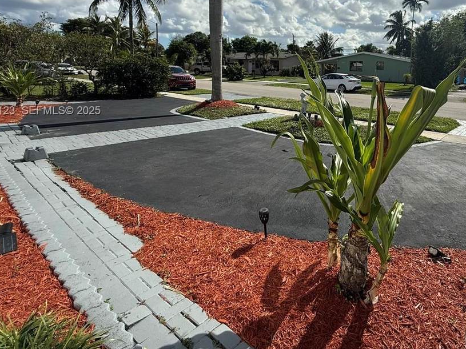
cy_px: 111
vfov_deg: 59.4
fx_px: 296
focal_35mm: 22
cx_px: 324
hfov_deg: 73.2
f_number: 2.2
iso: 50
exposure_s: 1/3125
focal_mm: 2.22
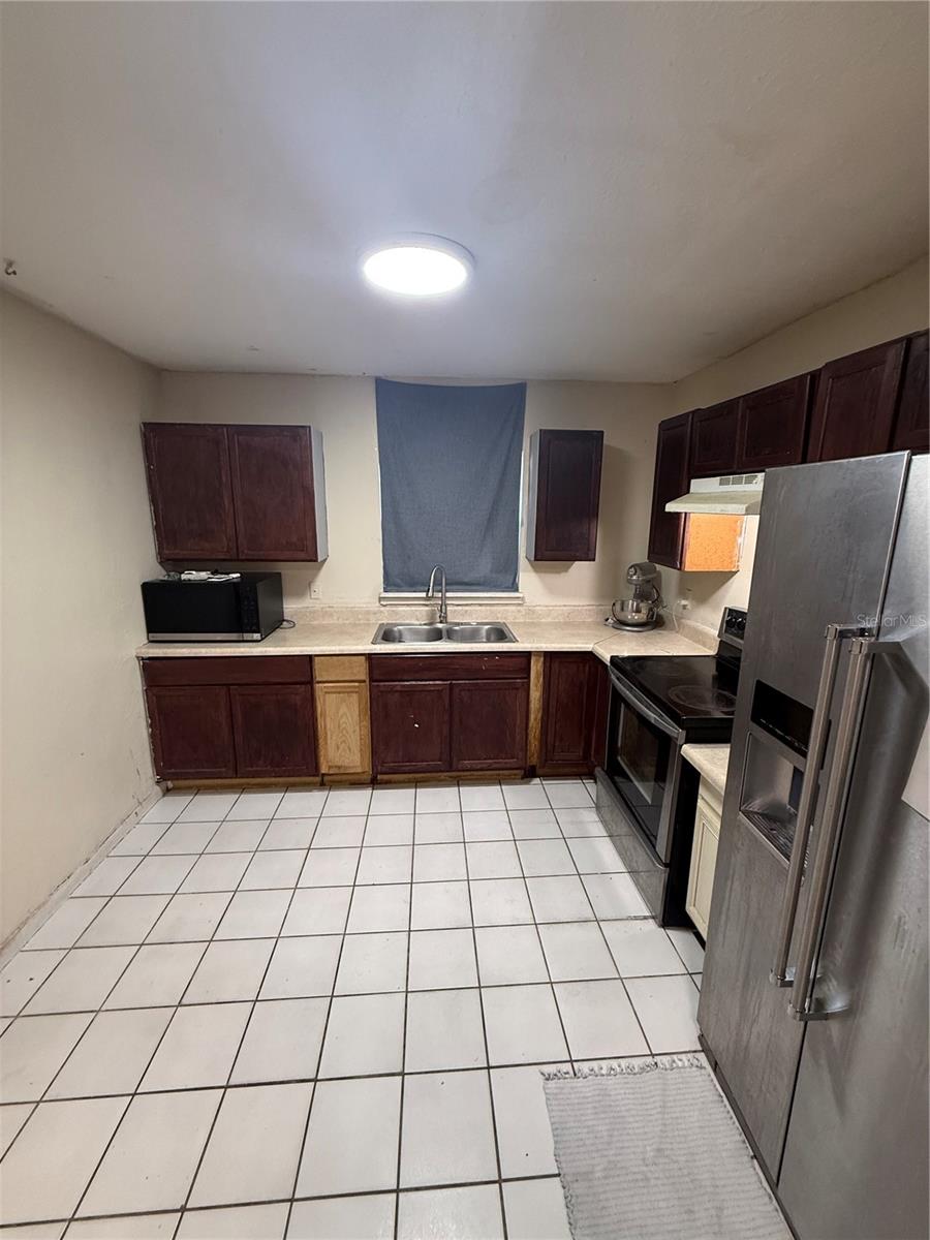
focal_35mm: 14
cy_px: 620
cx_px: 465
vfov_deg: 102.1
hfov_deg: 85.7
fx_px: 502
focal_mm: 2.22
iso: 250
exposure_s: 1/60
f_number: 2.2
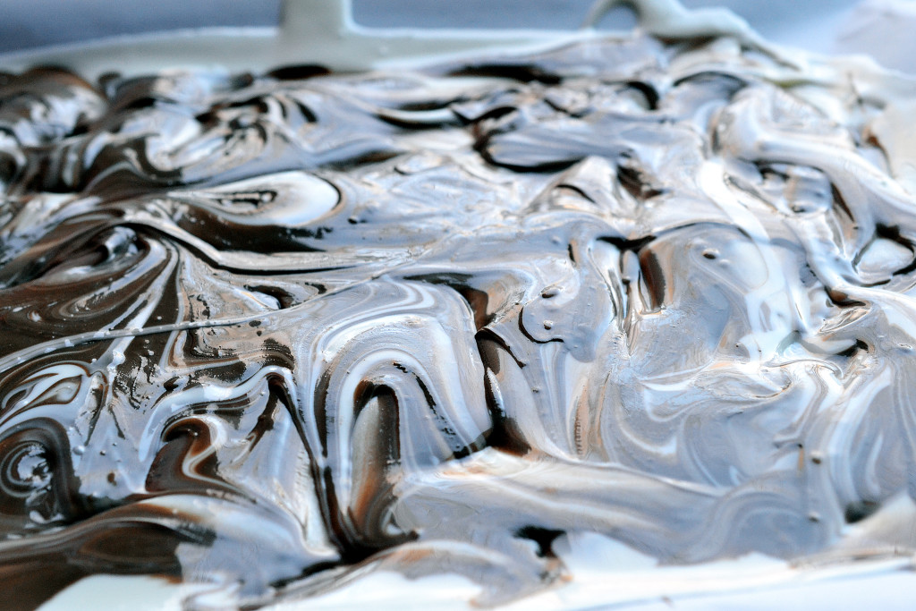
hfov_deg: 33.4
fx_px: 1527
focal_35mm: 60
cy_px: 306
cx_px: 458
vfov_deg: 22.6
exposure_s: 1/200
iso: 1600
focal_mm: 40
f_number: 7.1
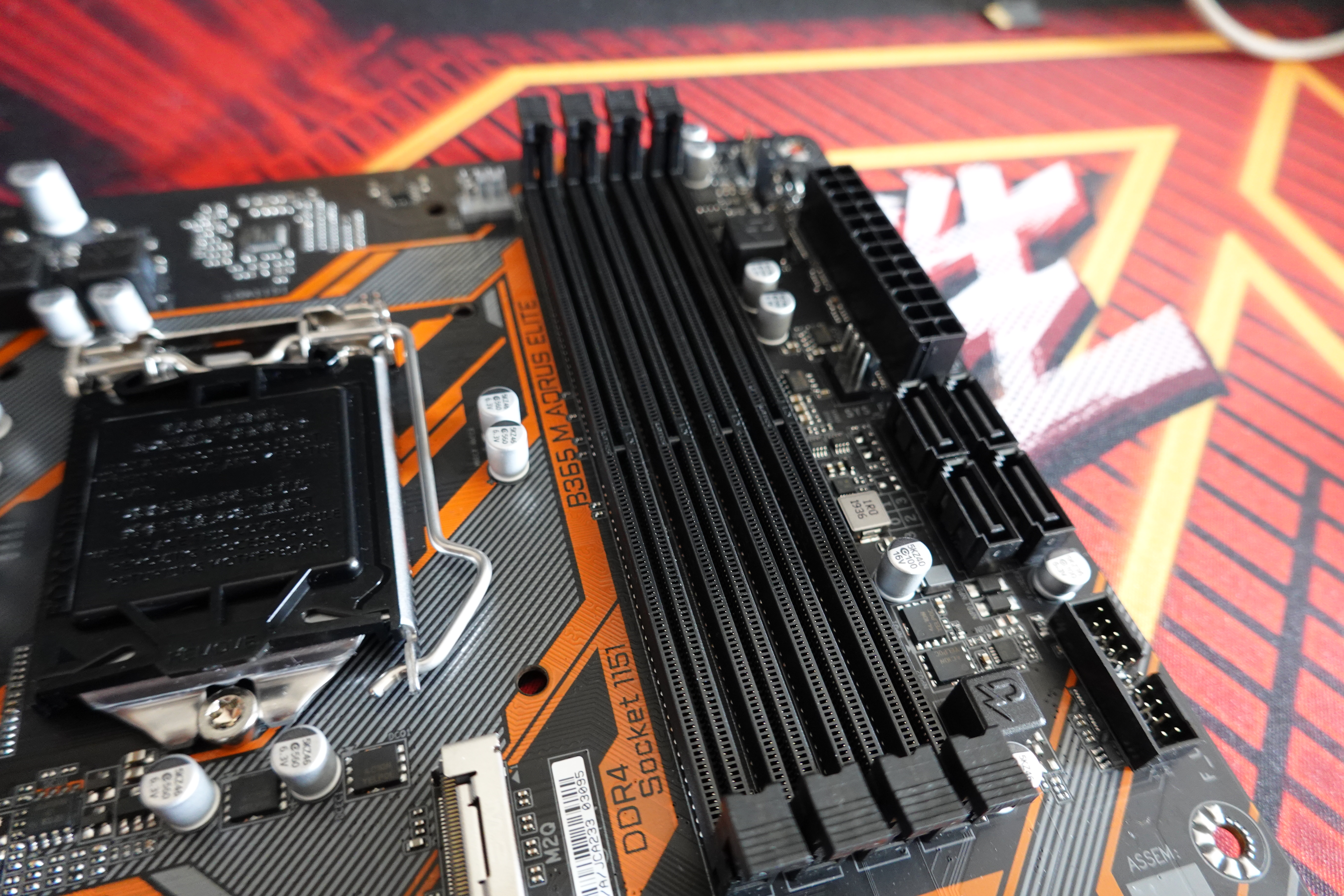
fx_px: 896
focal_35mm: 24
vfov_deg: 53.1
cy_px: 448
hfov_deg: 73.7
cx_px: 672
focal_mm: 9
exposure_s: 1/13
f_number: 2.8
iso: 800
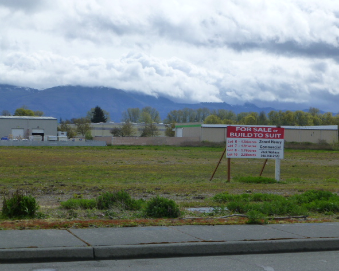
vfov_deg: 20.7
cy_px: 136
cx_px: 174
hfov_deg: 25.7
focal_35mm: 74
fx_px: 743
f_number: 5
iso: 160
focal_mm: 12.5
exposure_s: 1/1000
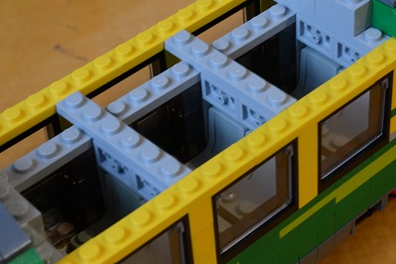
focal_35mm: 97
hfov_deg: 21.0
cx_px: 259
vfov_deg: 14.1
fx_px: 1067
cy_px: 158
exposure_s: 1/8
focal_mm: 28
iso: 400
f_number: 8
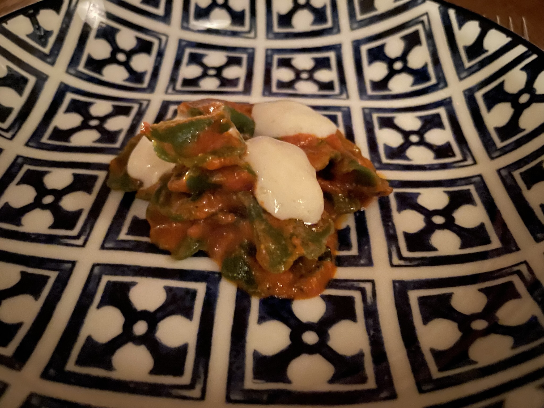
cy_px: 204
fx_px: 409
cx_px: 272
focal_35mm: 26
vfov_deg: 53.1
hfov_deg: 67.3
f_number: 1.6
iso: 1600
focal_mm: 4.2
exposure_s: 1/7
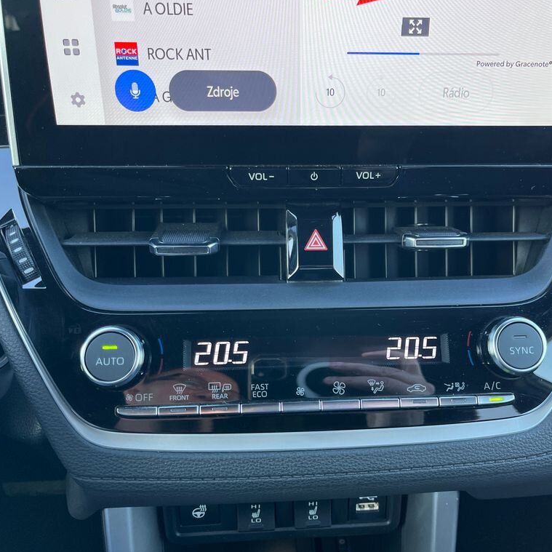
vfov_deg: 52.5
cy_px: 276
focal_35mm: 31
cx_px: 309
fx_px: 559
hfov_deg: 52.4
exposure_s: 1/100
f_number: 1.6
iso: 125
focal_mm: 5.1
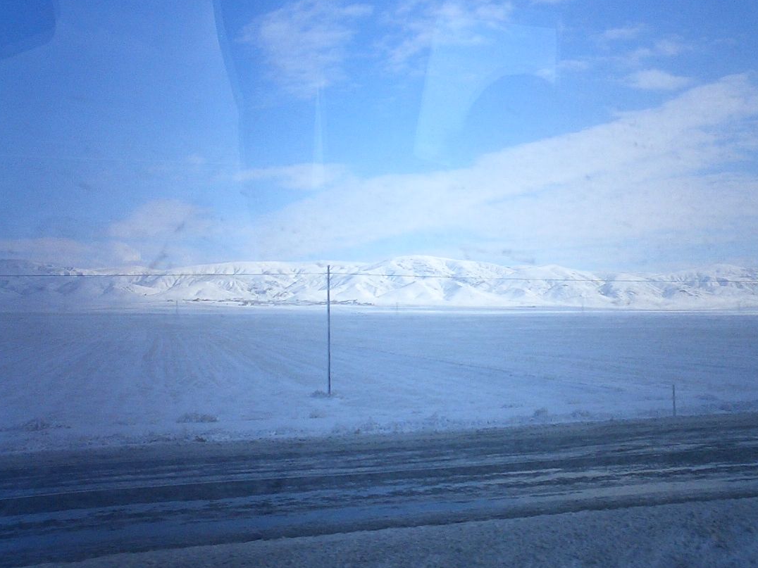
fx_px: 963
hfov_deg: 42.9
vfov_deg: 32.9
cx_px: 424
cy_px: 271
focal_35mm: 44
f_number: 3.5
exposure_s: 1/1000
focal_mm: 5.6
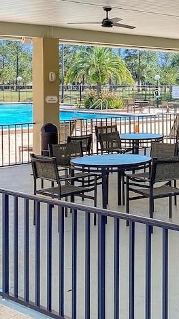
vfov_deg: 33.8
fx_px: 524
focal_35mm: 62
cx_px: 219
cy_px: 157
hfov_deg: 18.3
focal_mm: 4.25
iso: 32
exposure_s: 1/500
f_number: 1.8
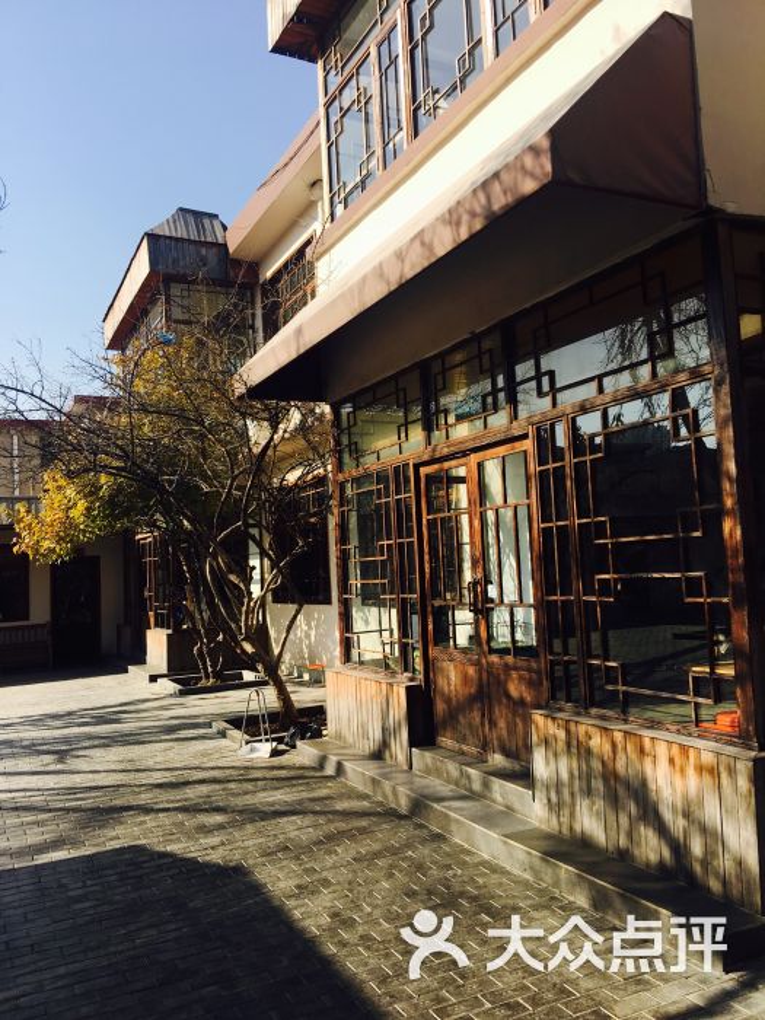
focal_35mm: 29
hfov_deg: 48.2
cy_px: 510
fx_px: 855
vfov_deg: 61.7
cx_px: 382
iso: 25
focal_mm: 4.15
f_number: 2.2
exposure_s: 1/1054
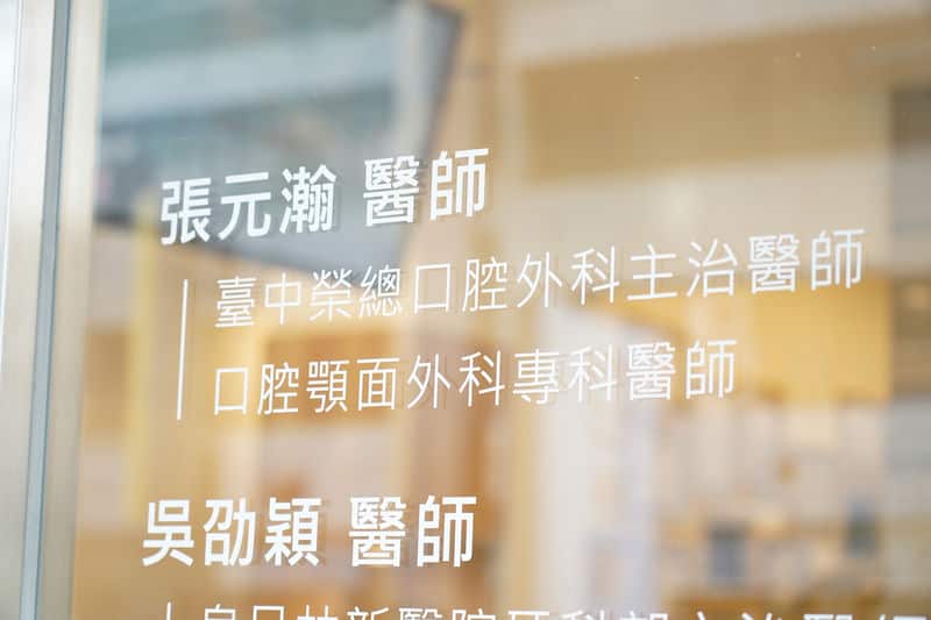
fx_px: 2430
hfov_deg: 21.7
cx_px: 466
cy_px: 310
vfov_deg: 14.5
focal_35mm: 94
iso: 500
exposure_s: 1/100
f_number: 4
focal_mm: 94
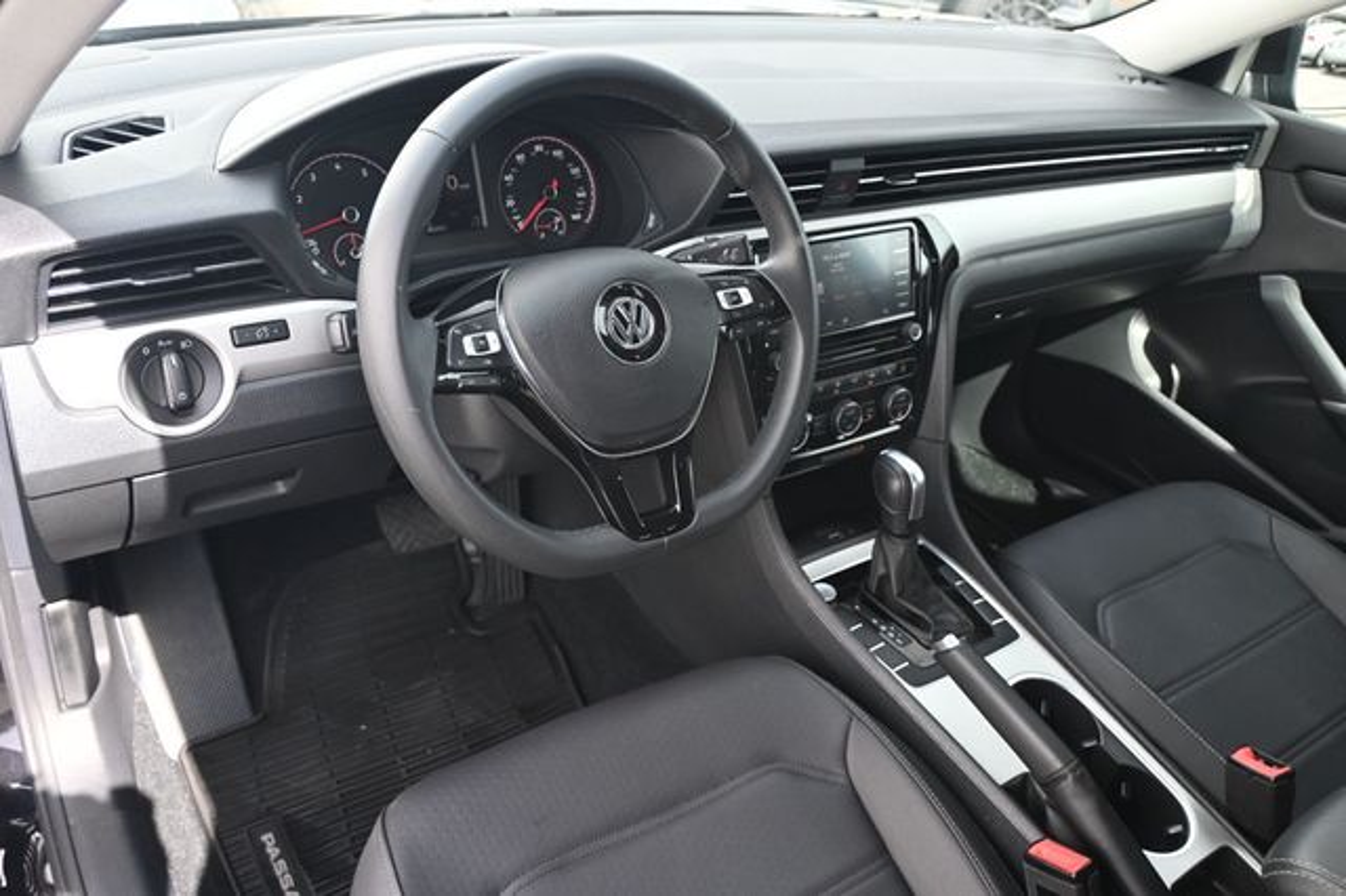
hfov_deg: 63.2
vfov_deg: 44.6
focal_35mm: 29
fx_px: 1093
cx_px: 673
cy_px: 448
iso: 400
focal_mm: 19.5
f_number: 3.8
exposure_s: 1/160
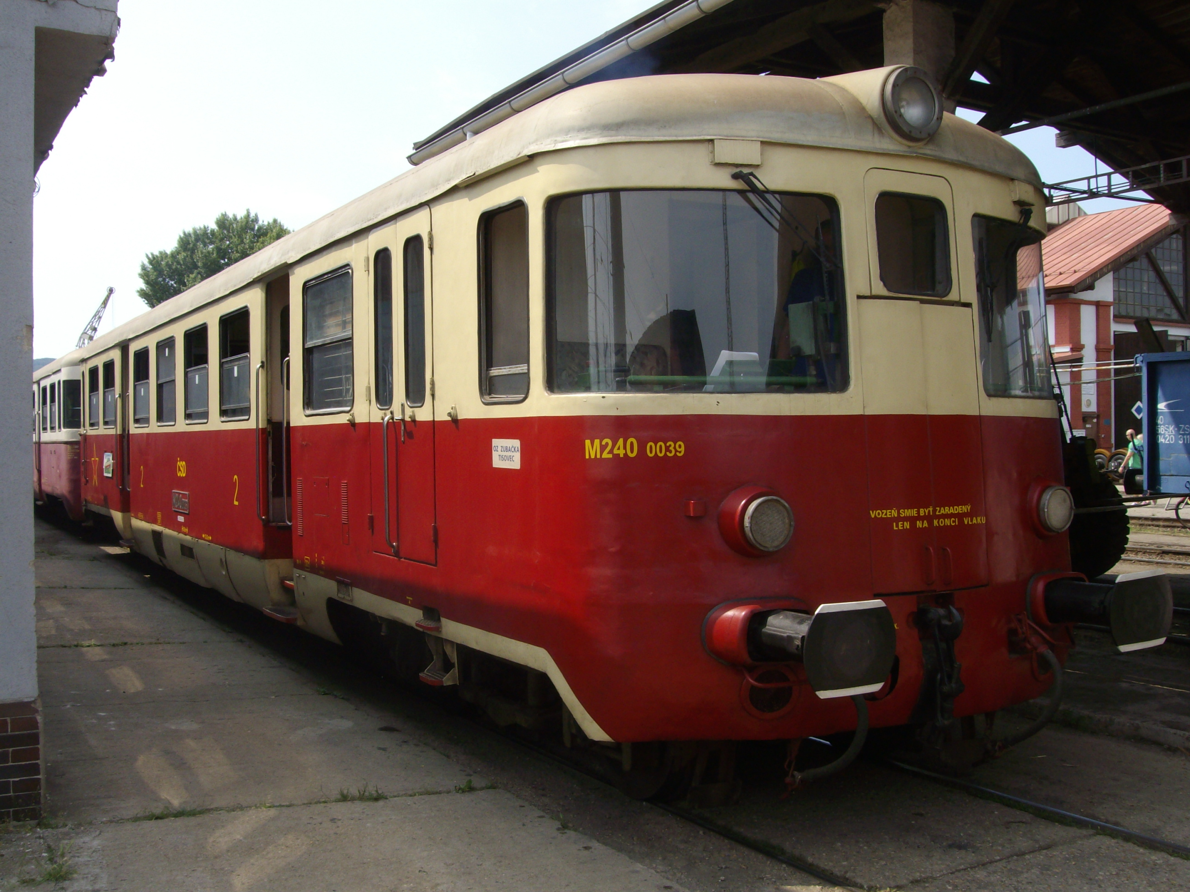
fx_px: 1238
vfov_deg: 39.7
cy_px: 446
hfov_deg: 51.4
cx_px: 595
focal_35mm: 36
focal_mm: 6
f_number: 4.8
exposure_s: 1/320
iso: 80
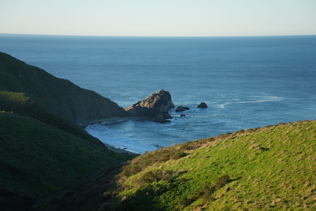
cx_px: 158
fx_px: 869
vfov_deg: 13.8
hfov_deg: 20.6
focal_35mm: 99
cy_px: 106
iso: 400
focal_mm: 99
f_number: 6.3
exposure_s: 1/500
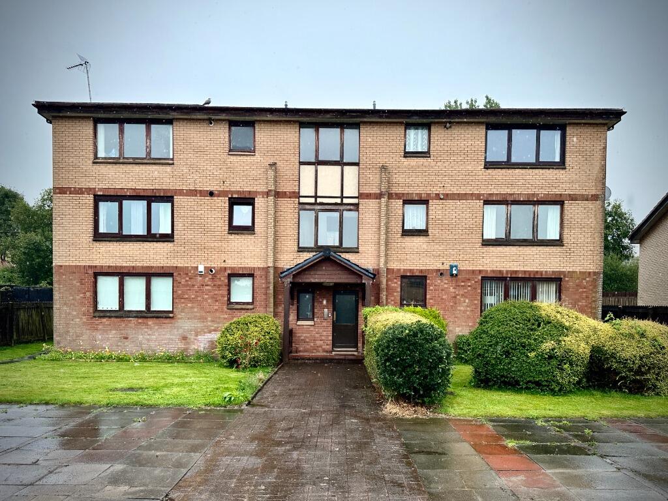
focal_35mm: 24
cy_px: 250
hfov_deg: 71.6
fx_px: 463
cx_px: 334
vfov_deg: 56.8
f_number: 1.78
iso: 80
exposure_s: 1/398
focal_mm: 6.86
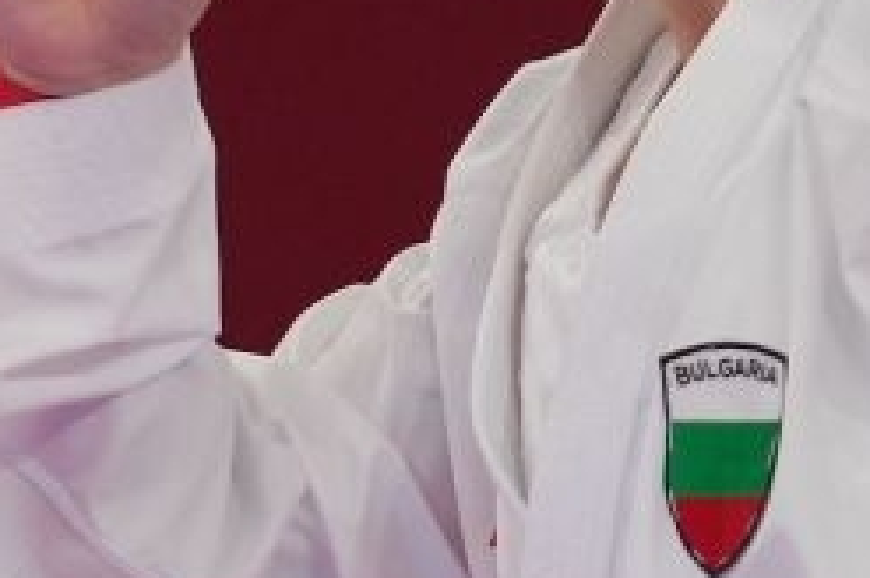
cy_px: 257
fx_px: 52831
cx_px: 483
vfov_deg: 0.6
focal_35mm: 2189
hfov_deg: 0.9
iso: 500
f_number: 2.8
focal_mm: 200
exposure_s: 1/1000
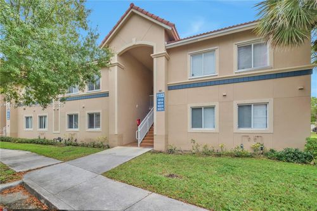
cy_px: 106
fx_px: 132
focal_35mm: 15
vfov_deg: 77.3
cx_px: 158
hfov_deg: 100.4
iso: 800
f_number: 8
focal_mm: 10
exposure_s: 1/550
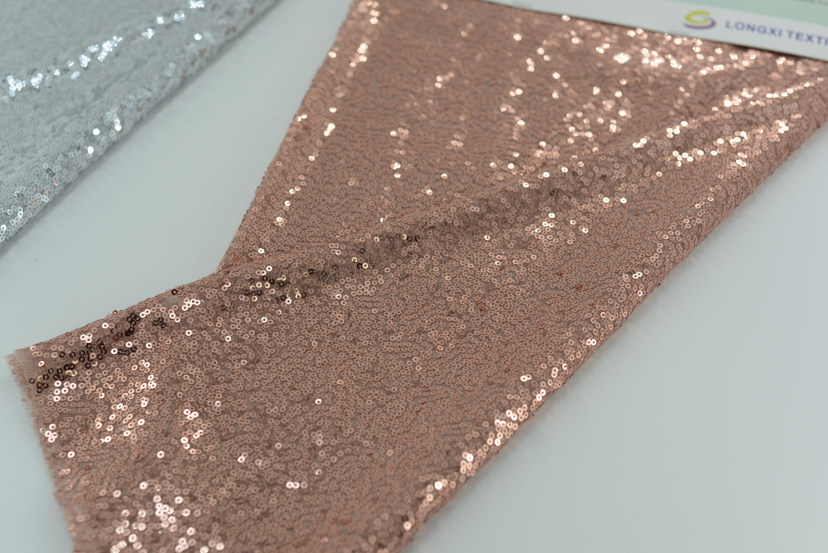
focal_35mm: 52
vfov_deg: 26.0
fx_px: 1196
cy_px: 276
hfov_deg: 38.2
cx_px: 423
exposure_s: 1/200
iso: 100
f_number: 4
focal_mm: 50
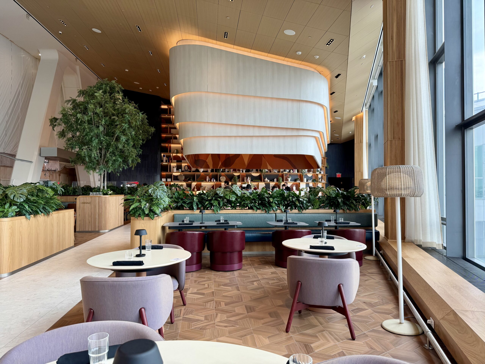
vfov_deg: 56.8
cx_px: 242
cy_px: 182
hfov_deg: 71.6
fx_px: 336
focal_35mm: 24
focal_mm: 6.76
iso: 64
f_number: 1.78
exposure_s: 1/143
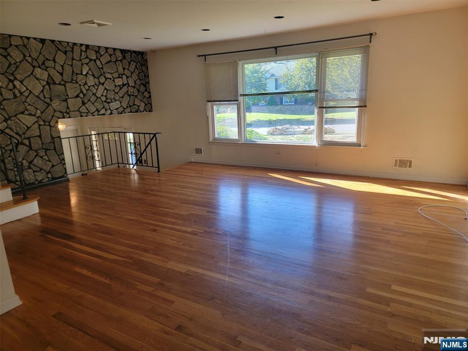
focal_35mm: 24
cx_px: 234
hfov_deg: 71.6
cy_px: 176
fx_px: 324
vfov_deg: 56.8
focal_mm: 6.7
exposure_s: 1/120
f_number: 1.8
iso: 80
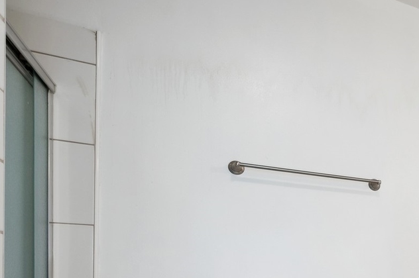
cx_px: 511
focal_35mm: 36
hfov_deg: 38.3
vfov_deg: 32.9
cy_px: 296
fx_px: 419
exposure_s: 1/1.25
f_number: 10
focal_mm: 14
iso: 100
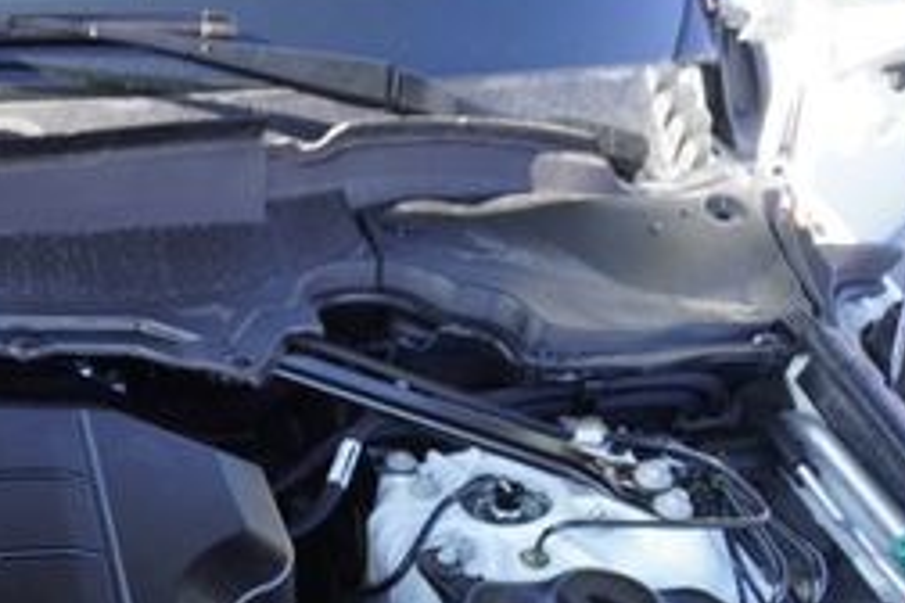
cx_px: -133
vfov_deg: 20.8
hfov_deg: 29.1
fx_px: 1533
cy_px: 718
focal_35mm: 61
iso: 100
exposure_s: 1/60
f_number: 4
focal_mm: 16
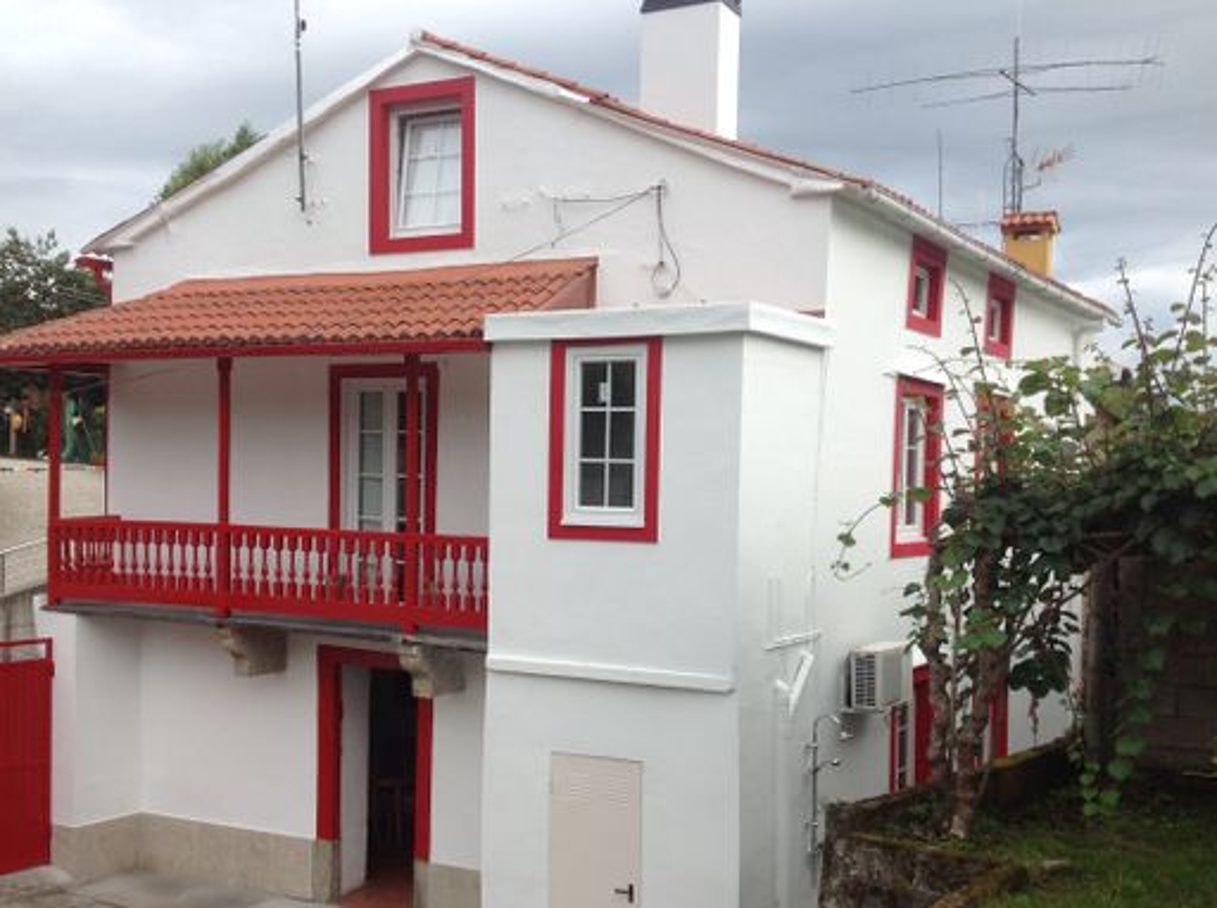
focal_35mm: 41
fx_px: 1439
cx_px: 618
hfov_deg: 45.8
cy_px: 528
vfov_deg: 34.9
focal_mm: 4.28
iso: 50
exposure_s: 1/1008
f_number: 2.4
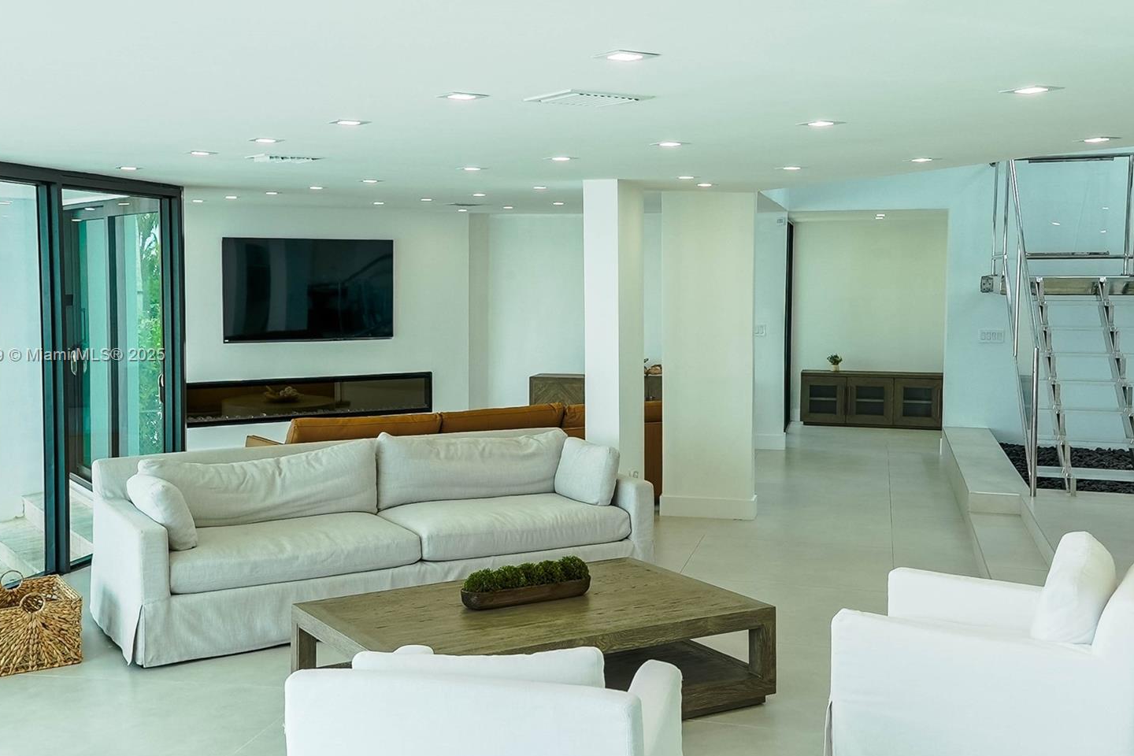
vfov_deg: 33.4
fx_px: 1260
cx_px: 543
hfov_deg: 48.4
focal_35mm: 40
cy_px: 356
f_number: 5.6
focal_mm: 24
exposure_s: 1/400
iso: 640
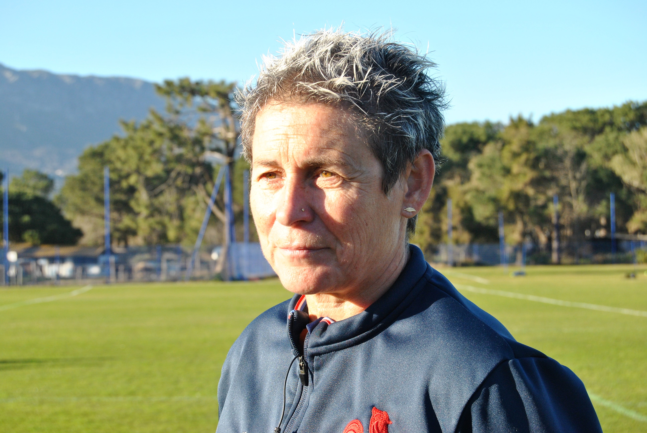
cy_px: 216
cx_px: 324
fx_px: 1484
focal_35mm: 82
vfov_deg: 16.6
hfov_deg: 24.6
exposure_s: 1/320
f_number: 9
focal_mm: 55
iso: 400
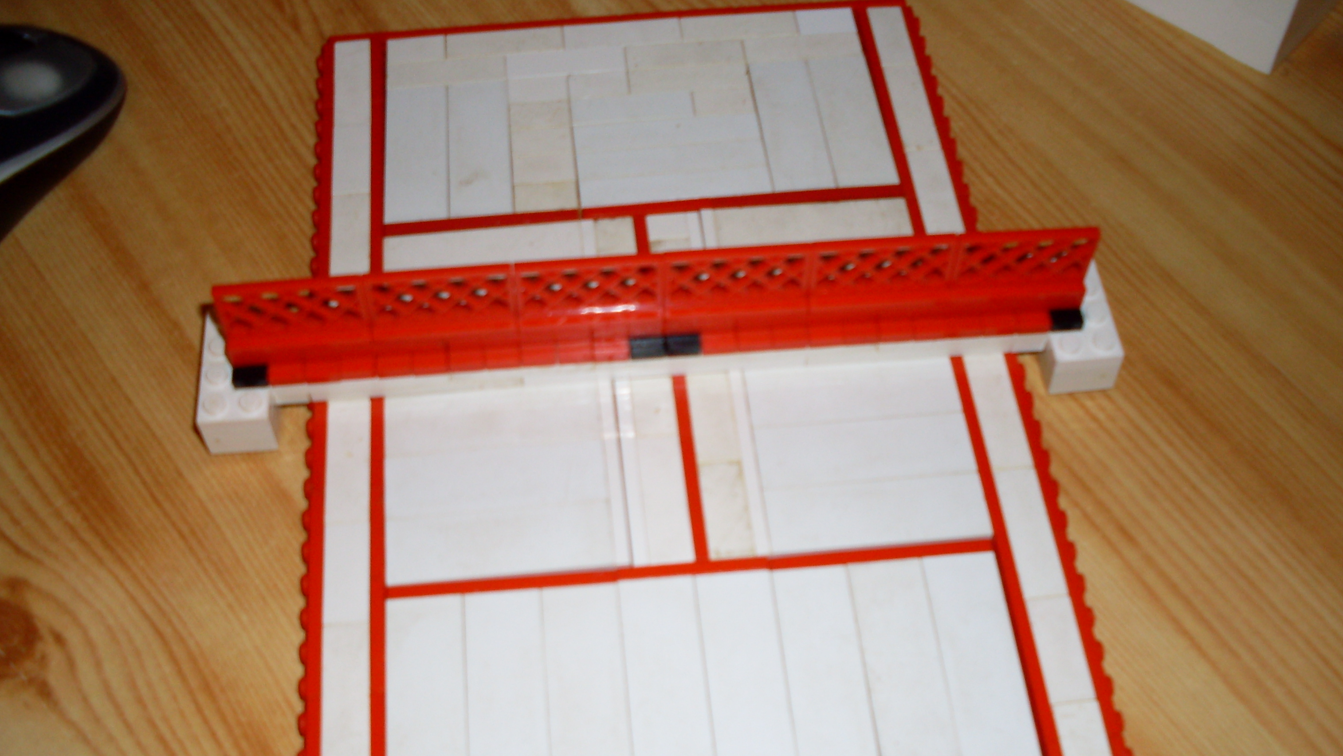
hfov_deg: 48.4
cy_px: 471
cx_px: 672
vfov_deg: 28.2
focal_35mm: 42
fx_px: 1496
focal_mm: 6.3
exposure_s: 1/45
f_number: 2.8
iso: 100
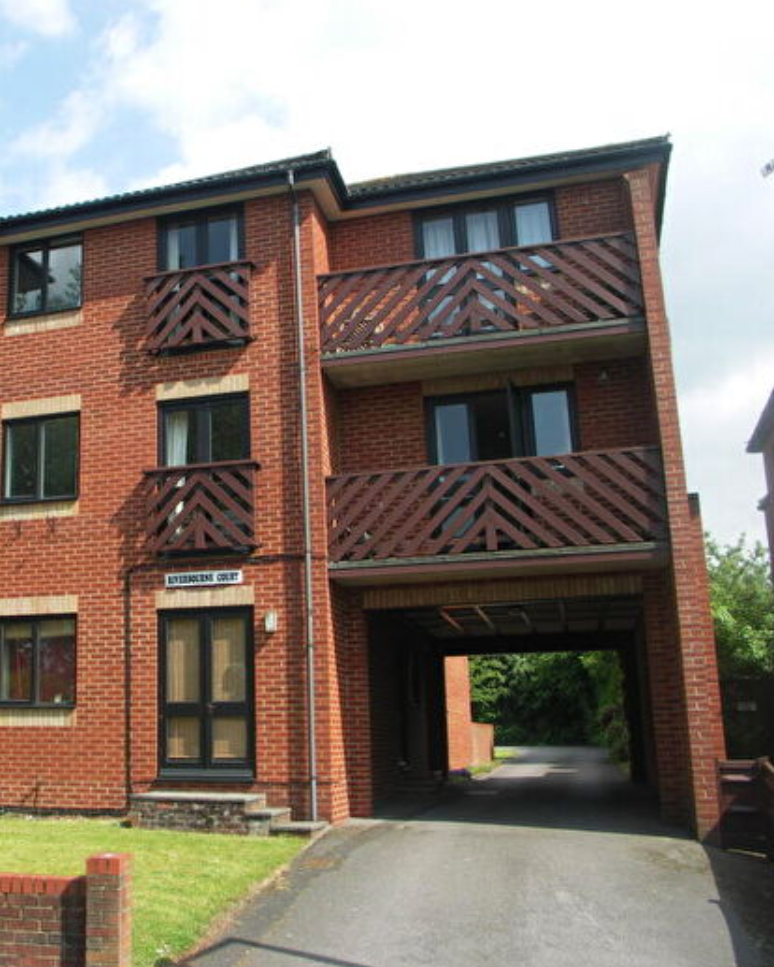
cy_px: 484
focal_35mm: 37
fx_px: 1059
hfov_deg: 38.5
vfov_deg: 49.1
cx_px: 146
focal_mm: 7.3
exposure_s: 1/160
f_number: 5.6
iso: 50
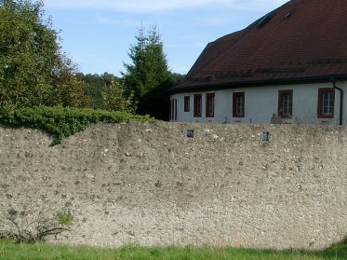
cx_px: 327
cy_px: 107
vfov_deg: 20.1
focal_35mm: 73
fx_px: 731
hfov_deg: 25.7
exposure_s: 1/641
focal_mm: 7.13
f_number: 4
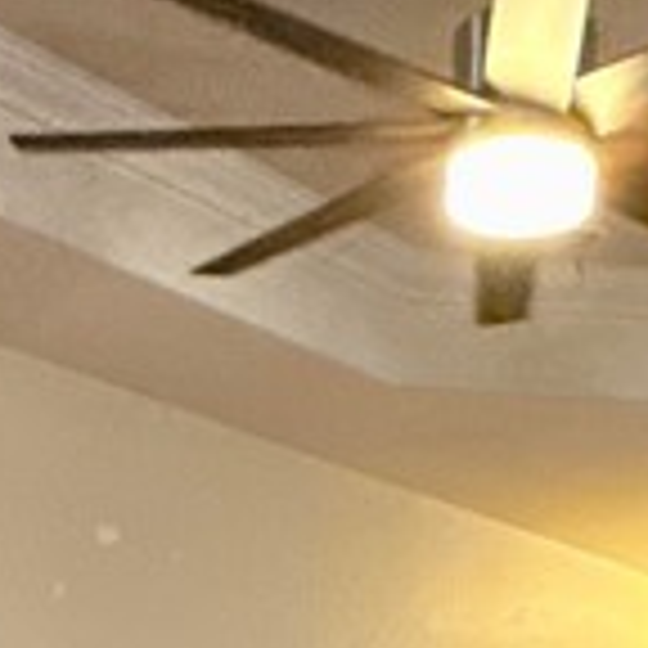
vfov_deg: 18.1
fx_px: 1864
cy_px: 900
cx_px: 220
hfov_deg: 19.7
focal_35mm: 88
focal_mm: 2.22
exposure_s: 1/60
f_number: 2.2
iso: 400
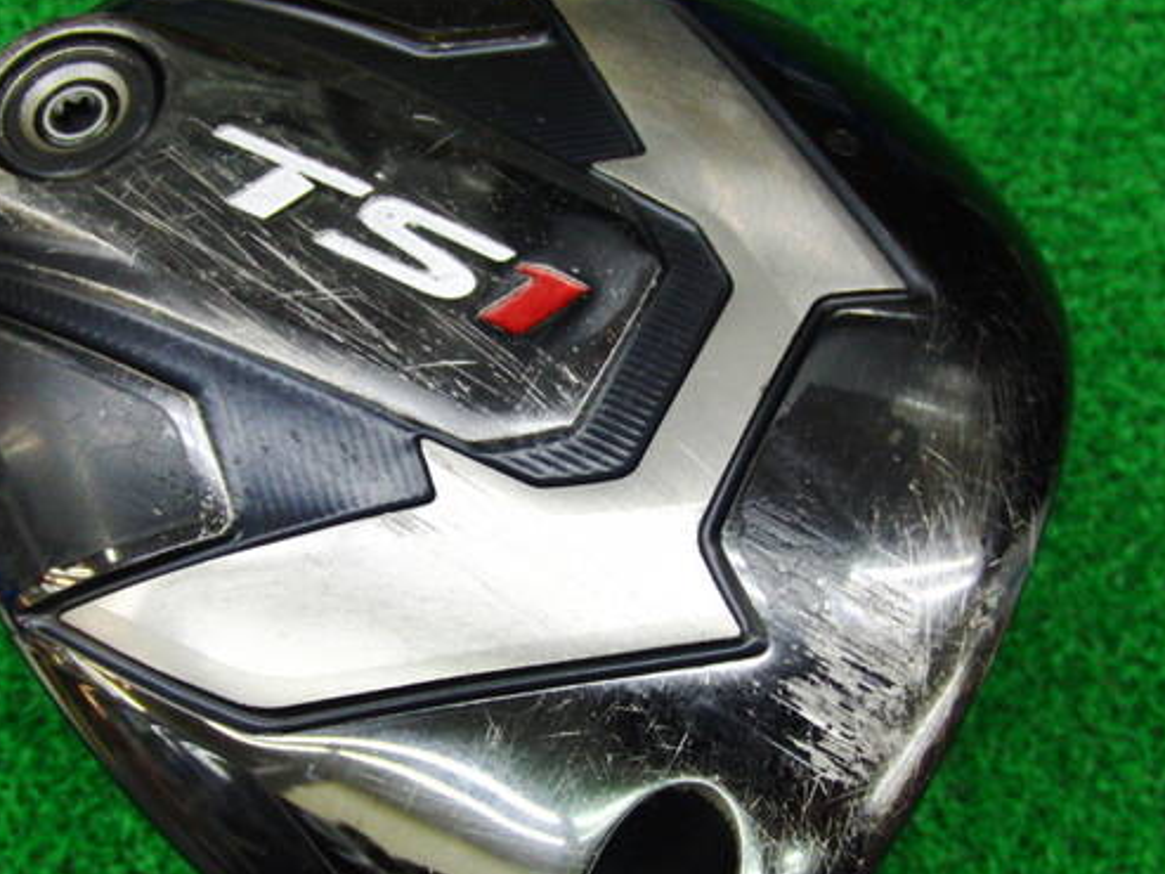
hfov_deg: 39.6
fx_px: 1616
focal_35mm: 48
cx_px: 567
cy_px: 496
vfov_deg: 30.2
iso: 400
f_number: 3.6
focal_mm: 6.42
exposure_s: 1/50
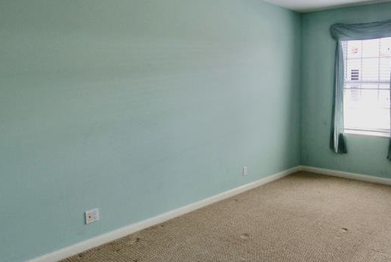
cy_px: 102
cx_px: 279
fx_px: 326
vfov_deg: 43.5
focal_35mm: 30
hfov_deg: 59.5
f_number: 5
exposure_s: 1/40
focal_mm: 10
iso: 100
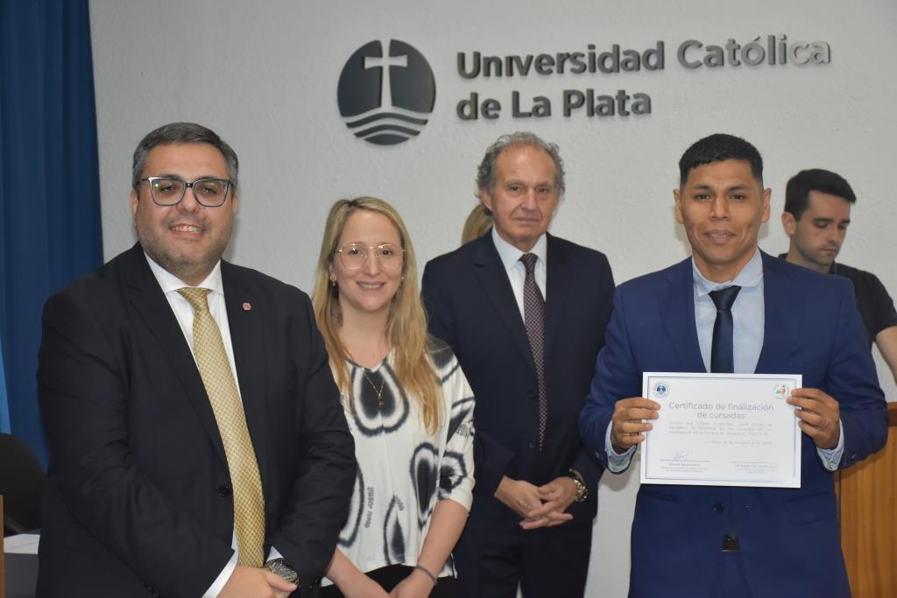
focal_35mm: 78
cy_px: 299
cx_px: 448
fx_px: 1944
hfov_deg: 26.0
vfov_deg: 17.5
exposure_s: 1/125
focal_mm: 52
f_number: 5.6
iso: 1600
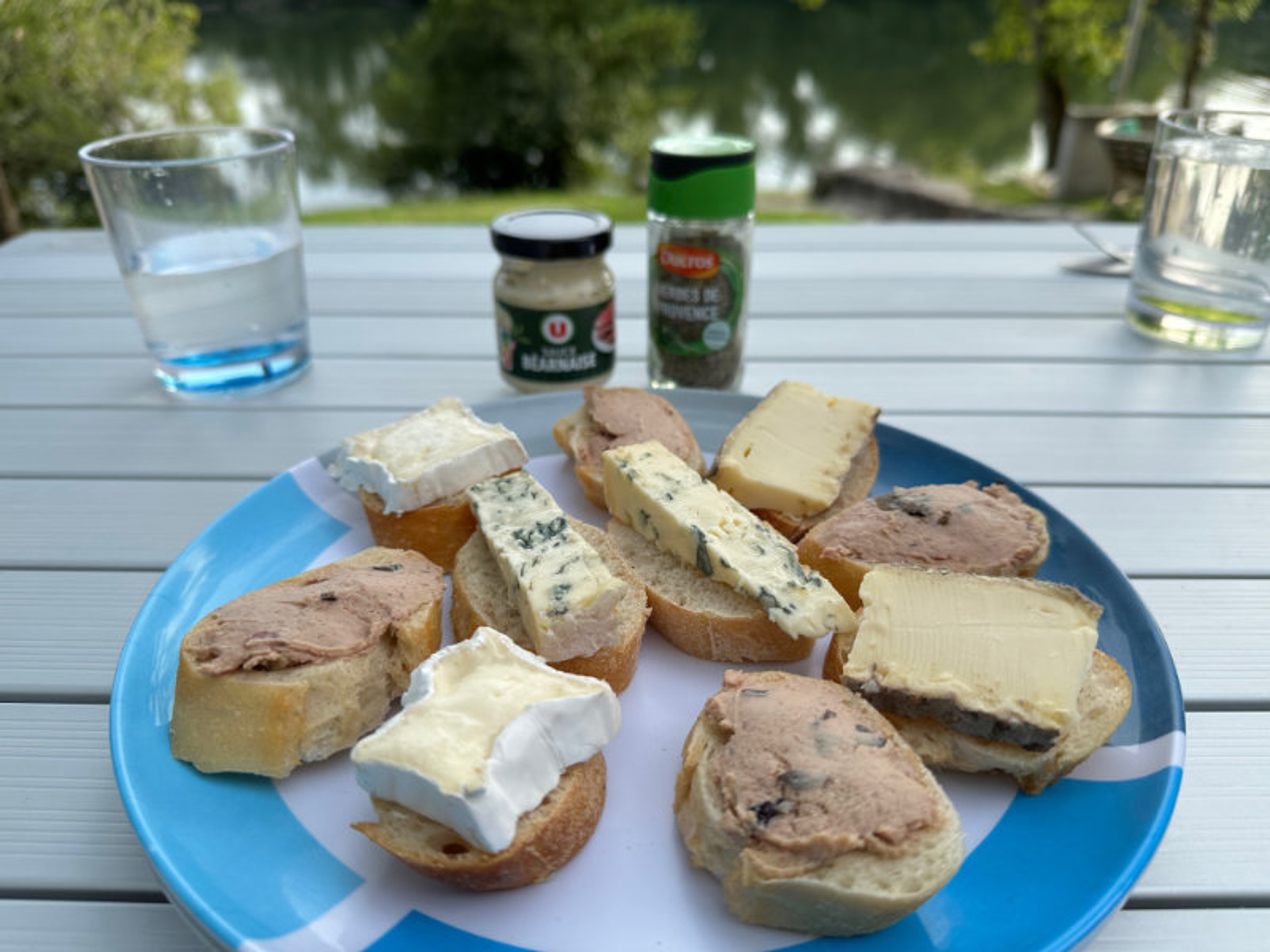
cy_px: 476
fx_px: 881
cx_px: 635
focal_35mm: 24
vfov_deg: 56.8
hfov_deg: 71.6
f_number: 1.8
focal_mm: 6.9
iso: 80
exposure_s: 1/1562
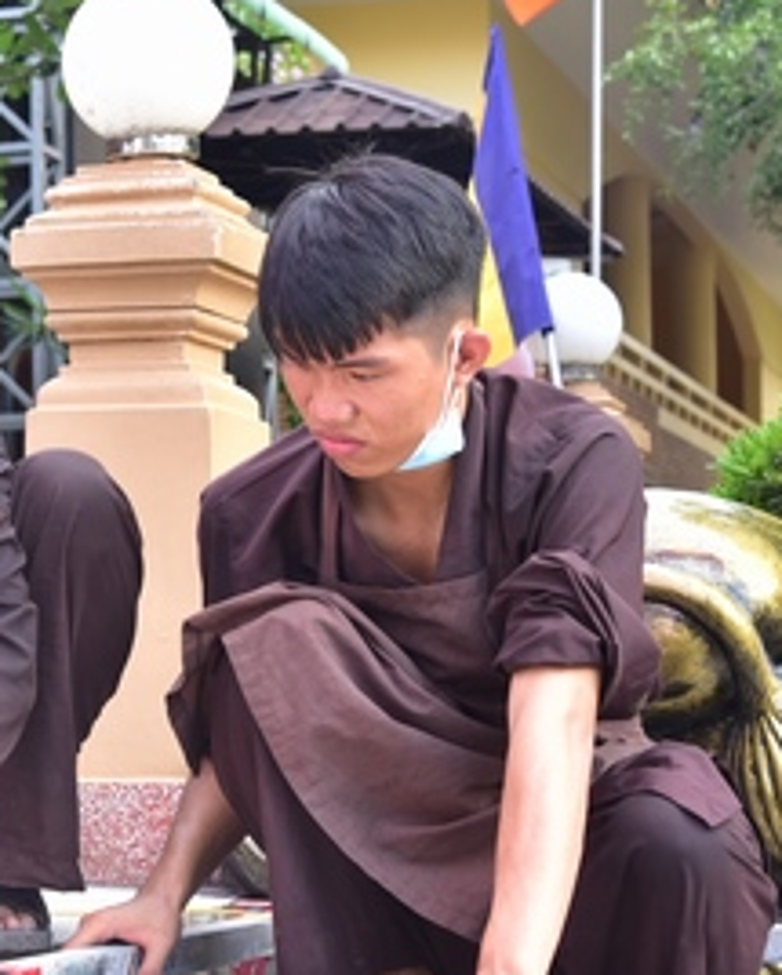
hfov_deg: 15.3
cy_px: 566
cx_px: 145
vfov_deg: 19.1
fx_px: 2888
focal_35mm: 100
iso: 250
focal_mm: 44
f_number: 5.6
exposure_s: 1/80
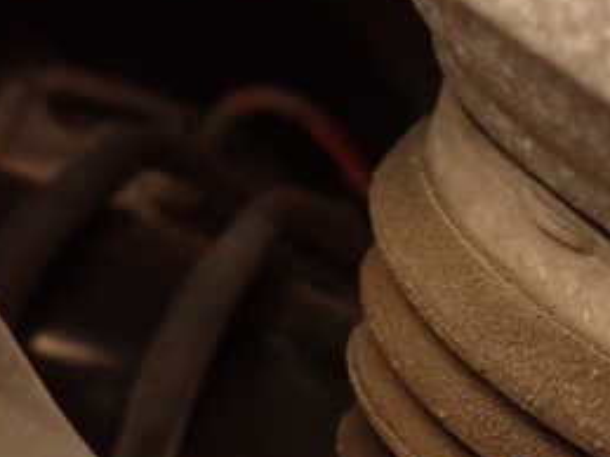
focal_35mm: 58
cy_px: 457
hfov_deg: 30.4
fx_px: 1022
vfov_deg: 24.1
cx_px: 641
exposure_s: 1/25
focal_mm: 4.5
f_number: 2
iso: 800
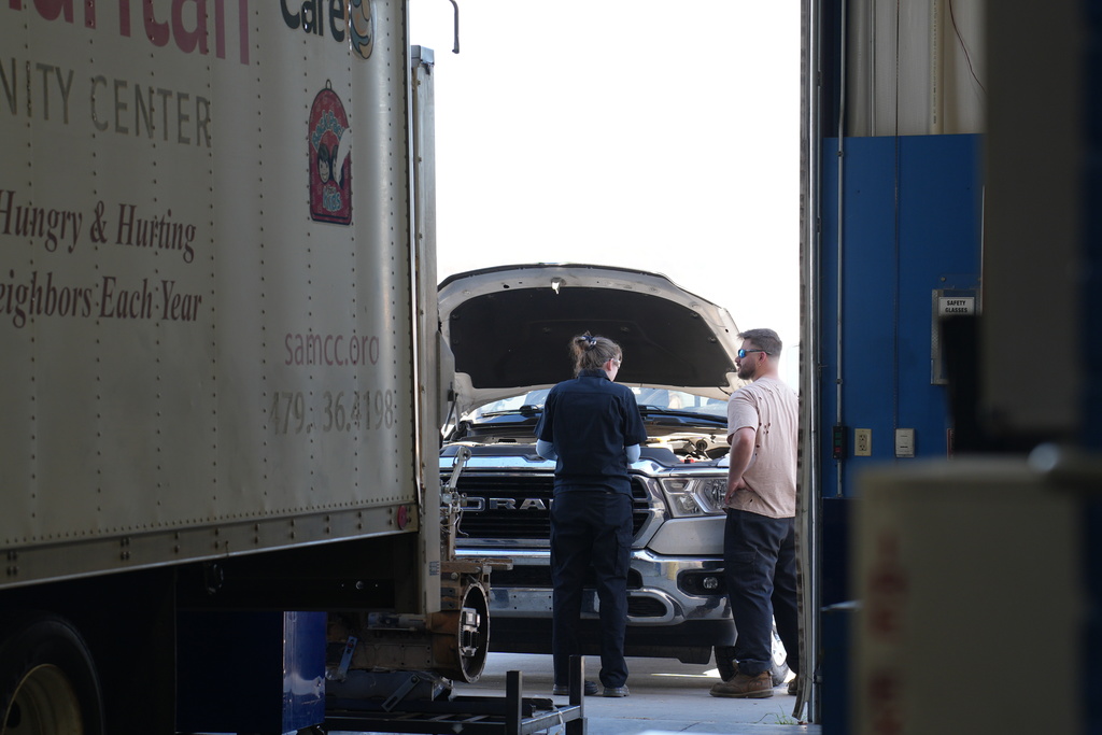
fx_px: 3444
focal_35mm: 112
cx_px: 551
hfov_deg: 18.2
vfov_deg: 12.2
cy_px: 368
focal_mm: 75
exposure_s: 1/160
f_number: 4
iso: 200
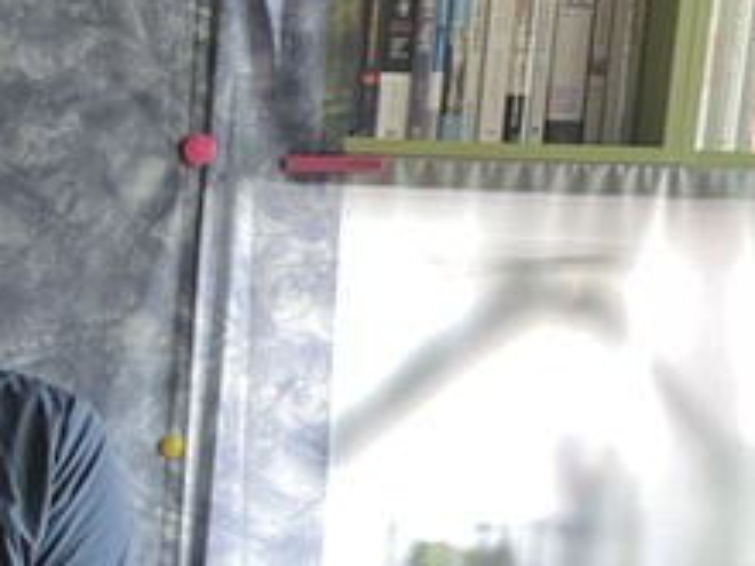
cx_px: -182
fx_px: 1549
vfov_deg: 20.2
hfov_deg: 24.5
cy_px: 542
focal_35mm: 71
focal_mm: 4.25
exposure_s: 1/60
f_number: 1.8
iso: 250
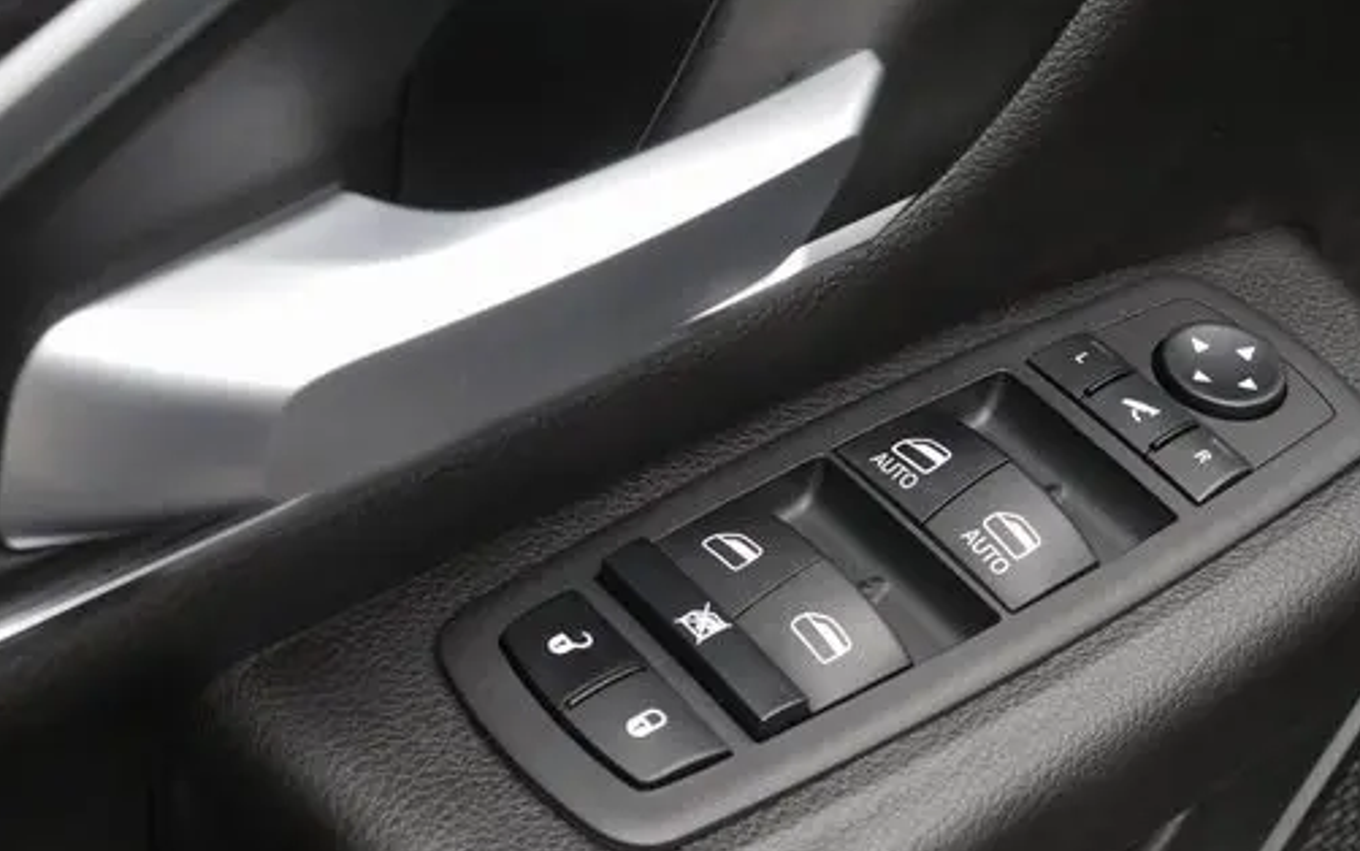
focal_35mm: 73
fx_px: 2706
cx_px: 715
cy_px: 408
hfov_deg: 28.2
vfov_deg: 17.9
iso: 800
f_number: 5.3
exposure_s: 1/60
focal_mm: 27
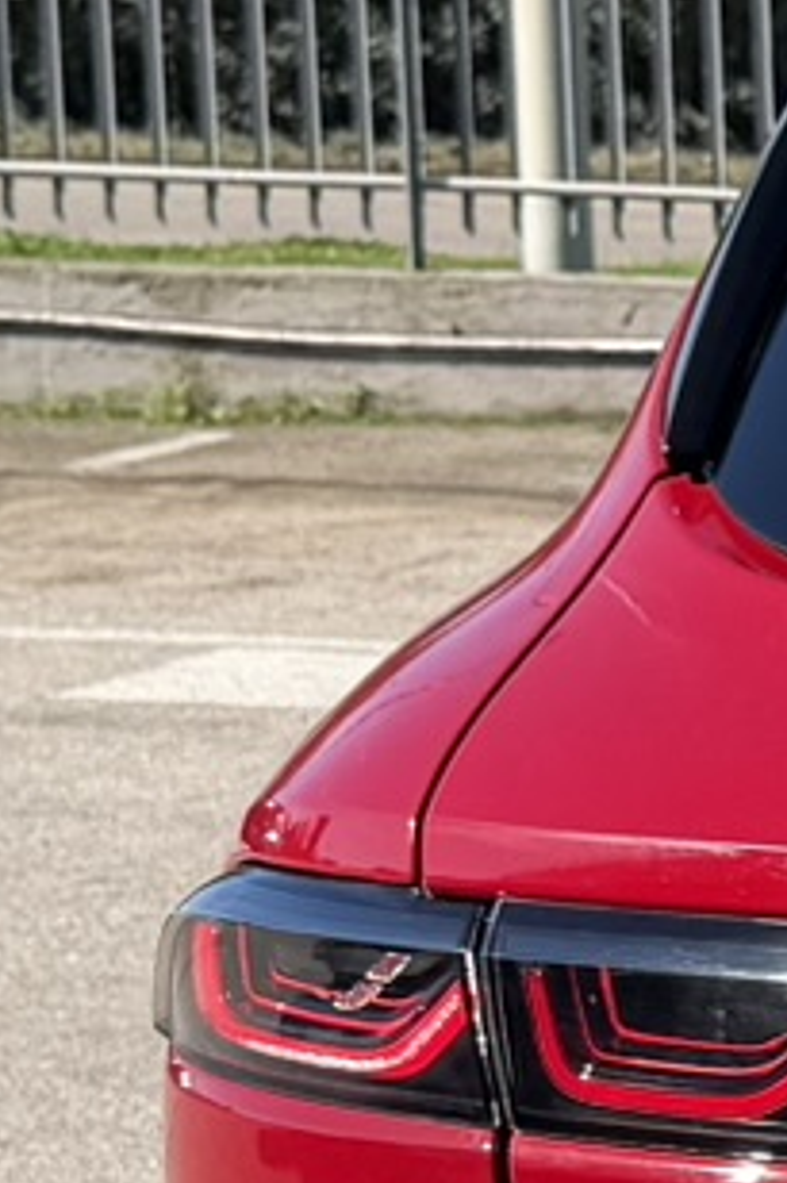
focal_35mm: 166
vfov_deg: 12.3
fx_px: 5449
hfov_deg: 7.5
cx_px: 2177
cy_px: 945
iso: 80
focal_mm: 6.76
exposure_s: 1/3145
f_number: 1.78
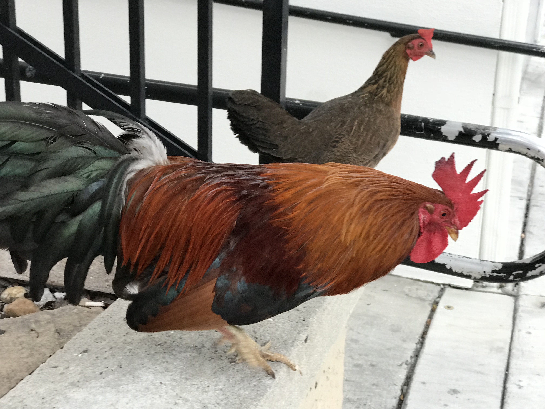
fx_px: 897
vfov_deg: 25.7
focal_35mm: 57
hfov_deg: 33.8
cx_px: 272
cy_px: 204
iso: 80
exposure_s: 1/60
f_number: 2.8
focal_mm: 6.6
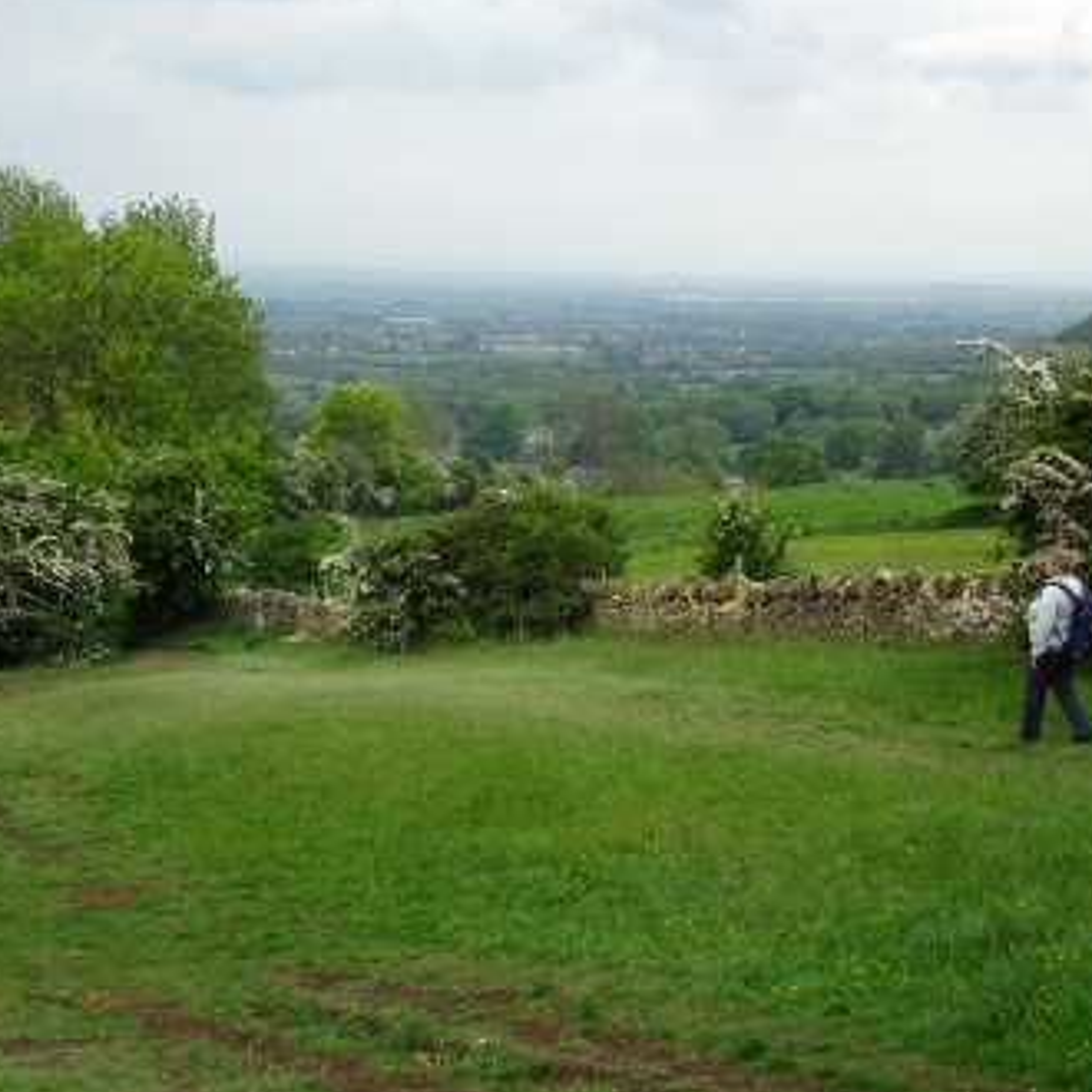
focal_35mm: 53
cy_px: 539
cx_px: 457
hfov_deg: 32.1
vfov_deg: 32.2
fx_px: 1892
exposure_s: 1/125
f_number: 4.5
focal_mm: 7.58
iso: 80
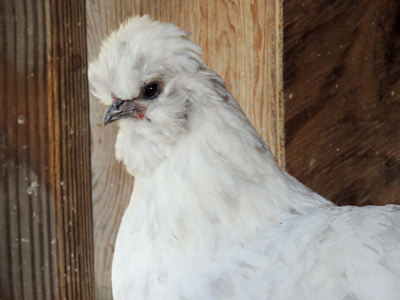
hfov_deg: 6.1
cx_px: 200
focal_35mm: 325
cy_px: 150
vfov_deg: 4.6
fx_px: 3755
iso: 450
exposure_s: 1/50
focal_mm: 57.9
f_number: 4.8
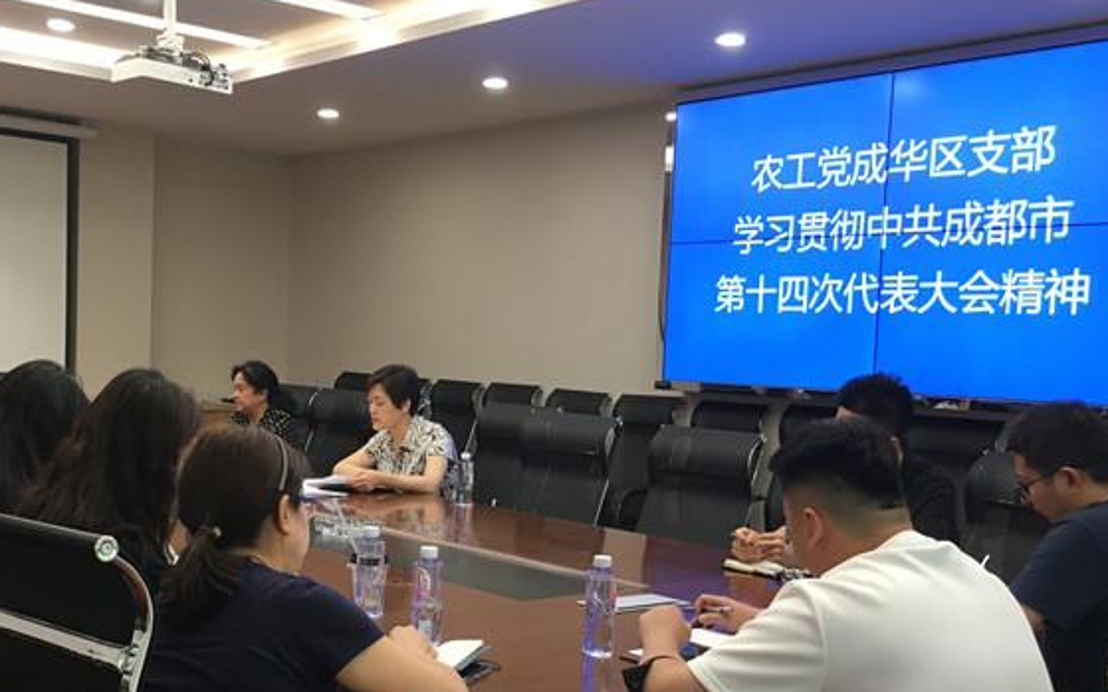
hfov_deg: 45.1
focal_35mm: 44
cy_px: 448
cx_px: 450
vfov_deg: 29.0
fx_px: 1328
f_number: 2.2
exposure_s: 1/33
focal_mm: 4.15
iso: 64
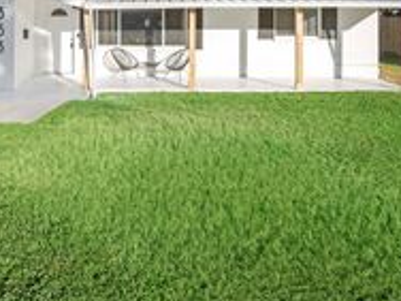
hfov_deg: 45.2
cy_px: 12
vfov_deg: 32.7
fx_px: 475
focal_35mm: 41
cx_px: 141
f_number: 9
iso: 200
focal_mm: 16
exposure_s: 1/400
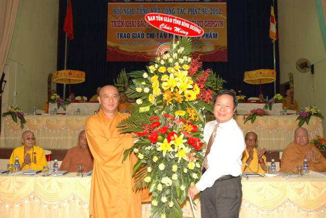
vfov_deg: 40.0
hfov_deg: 57.2
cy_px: 109
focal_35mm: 33
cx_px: 163
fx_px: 299
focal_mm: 22
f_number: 5
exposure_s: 1/50
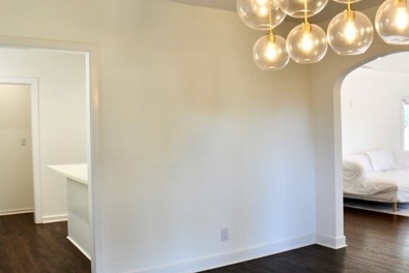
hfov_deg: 55.6
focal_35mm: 34
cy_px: 133
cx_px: 228
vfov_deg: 38.9
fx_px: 387
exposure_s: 1/125
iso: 400
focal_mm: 14
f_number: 5.6
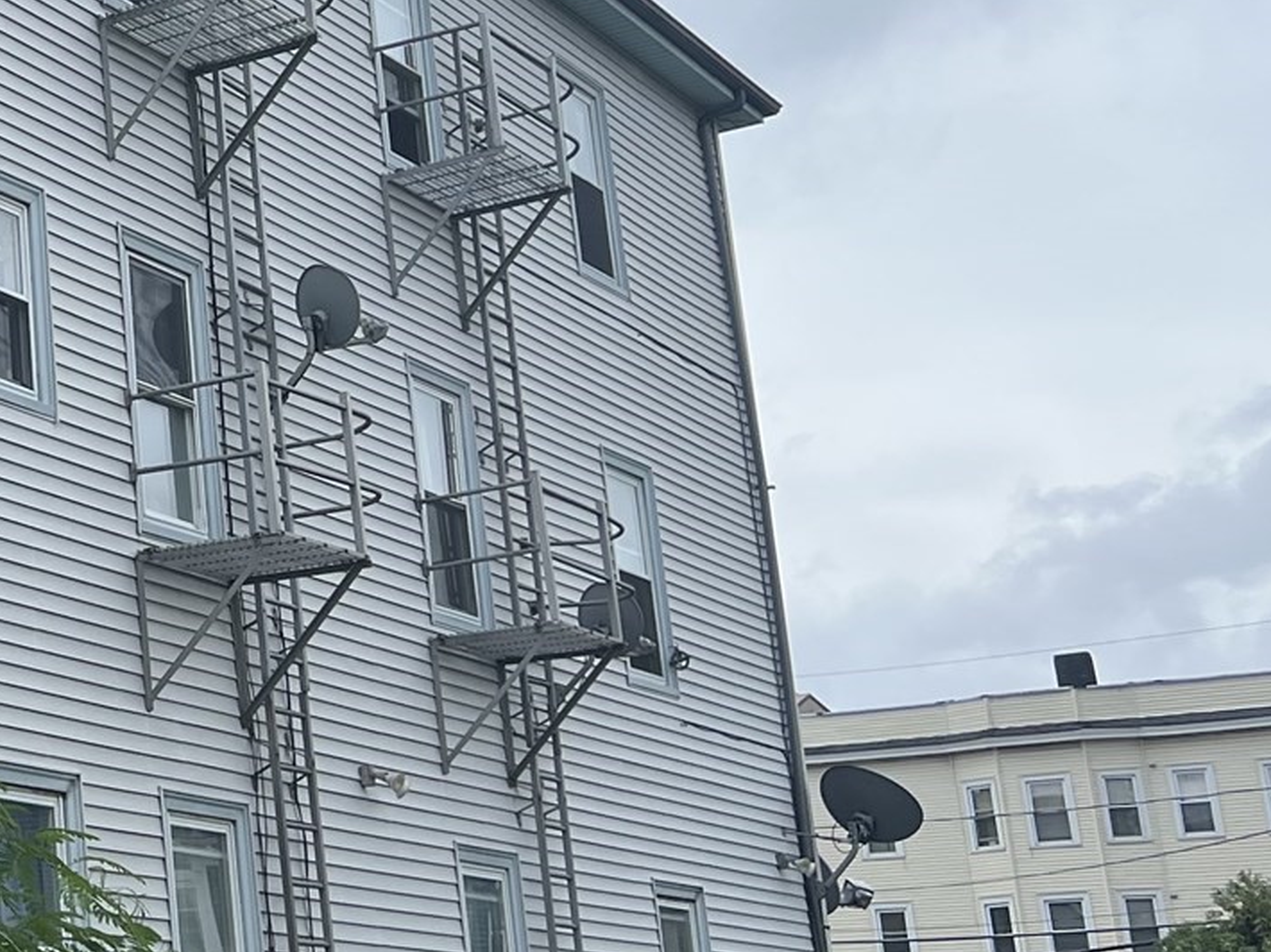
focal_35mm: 75
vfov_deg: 19.6
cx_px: -440
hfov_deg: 22.8
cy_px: 302
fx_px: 2753
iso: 50
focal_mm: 5.7
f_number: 1.5
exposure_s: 1/5319
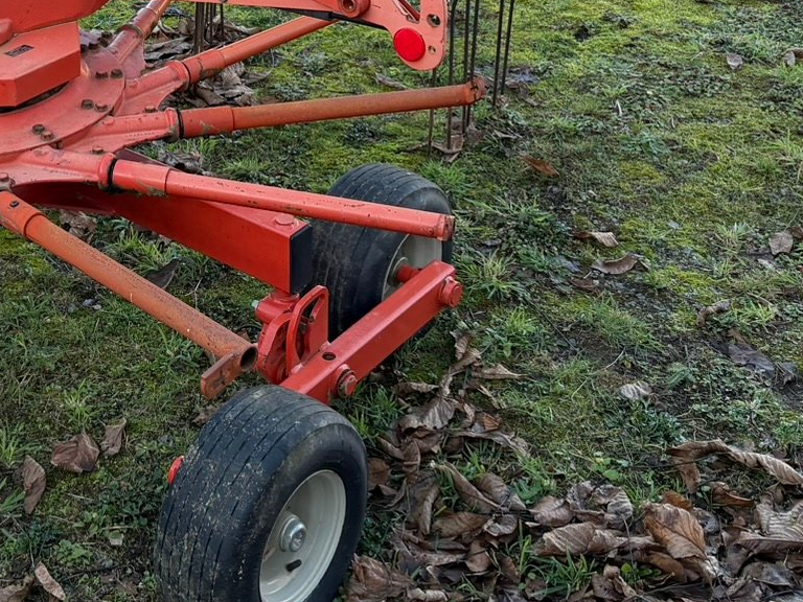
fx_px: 1485
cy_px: -74
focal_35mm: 64
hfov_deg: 29.5
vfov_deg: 21.6
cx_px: 141
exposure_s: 1/547
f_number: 1.78
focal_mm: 6.76
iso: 100
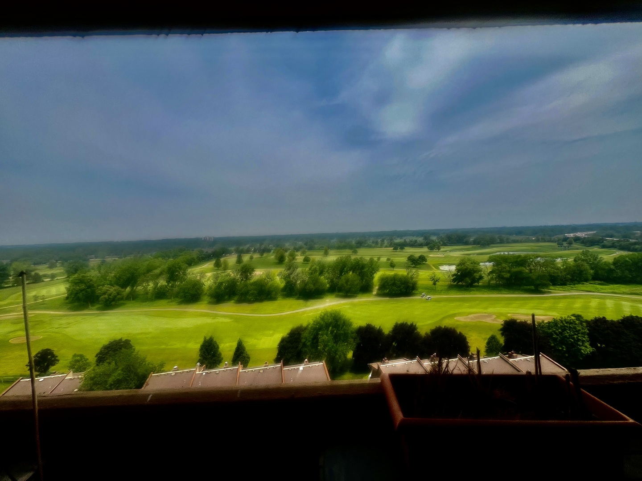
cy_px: 240
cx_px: 321
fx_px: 241
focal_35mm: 13
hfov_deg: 106.2
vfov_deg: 89.9
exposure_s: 1/3040
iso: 32
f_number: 1.8
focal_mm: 1.57
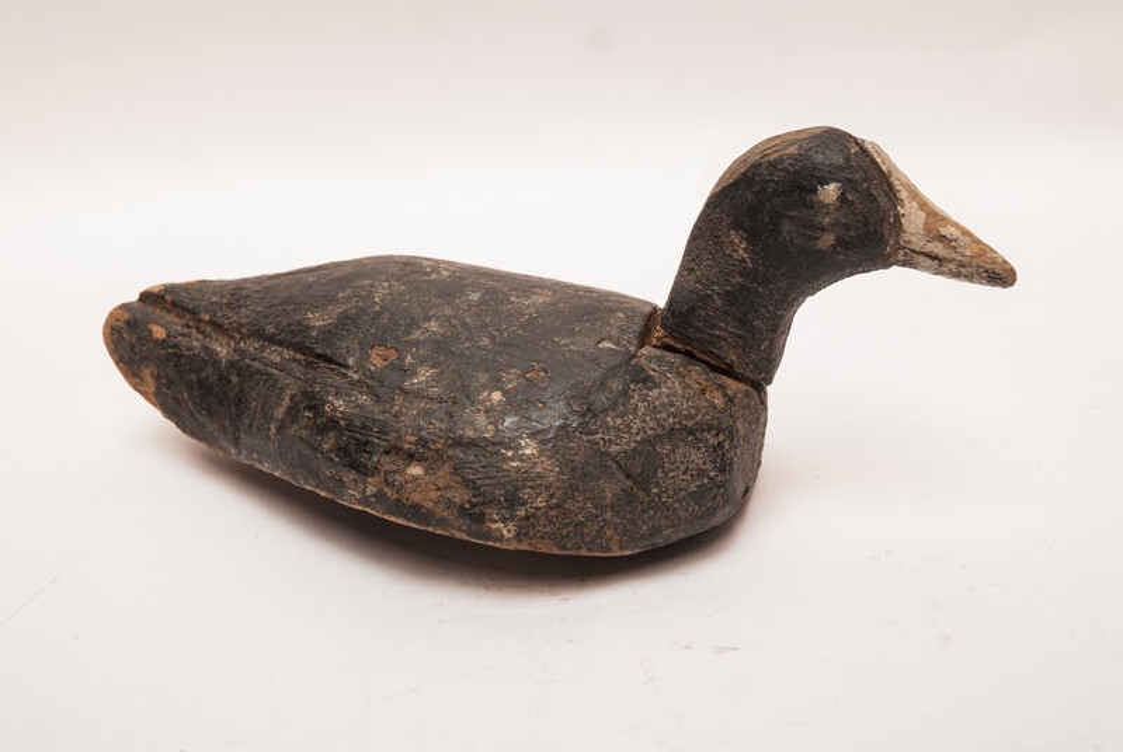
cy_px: 376
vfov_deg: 22.7
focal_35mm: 60
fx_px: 1874
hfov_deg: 33.4
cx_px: 562
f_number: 4.2
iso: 100
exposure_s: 1/6
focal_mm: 40
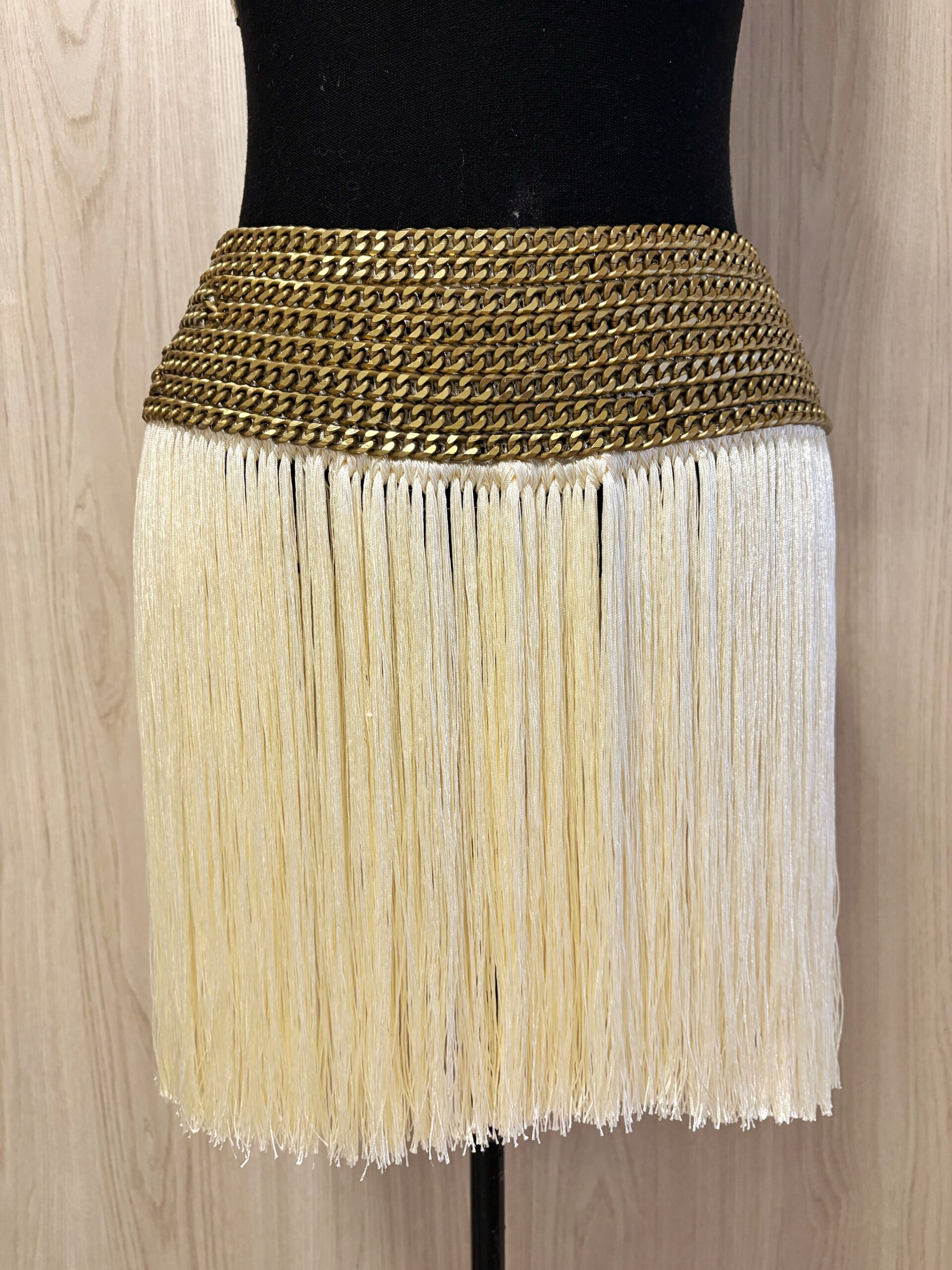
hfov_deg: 53.1
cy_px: 635
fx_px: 953
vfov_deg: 67.3
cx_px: 476
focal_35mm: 26
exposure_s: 1/60
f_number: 1.6
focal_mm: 5.96
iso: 200
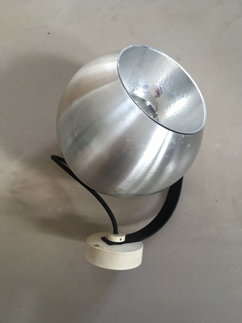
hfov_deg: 48.2
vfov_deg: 61.7
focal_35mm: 29
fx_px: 270
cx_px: 121
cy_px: 162
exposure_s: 1/33
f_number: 2.2
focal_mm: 4.15
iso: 80
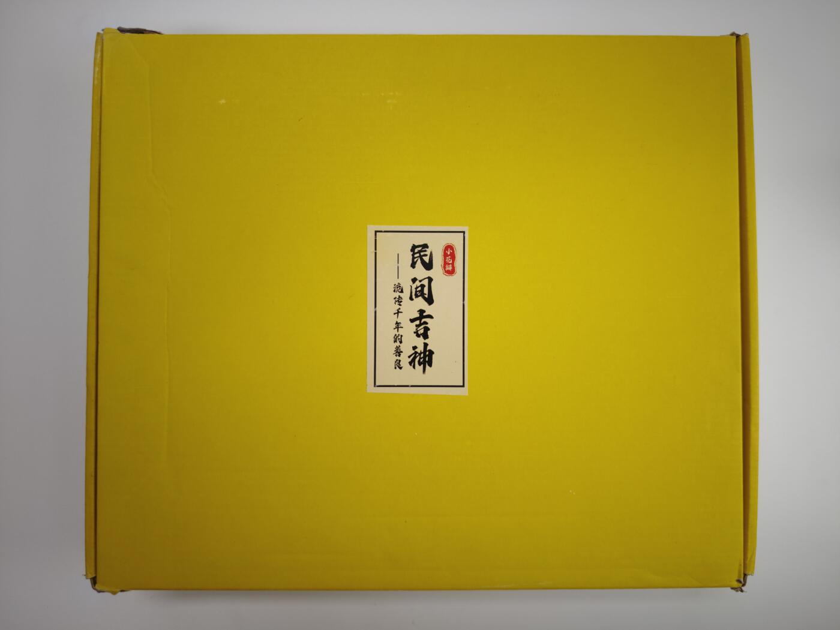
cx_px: 420
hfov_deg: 73.9
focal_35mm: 23
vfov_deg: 58.9
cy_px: 315
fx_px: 558
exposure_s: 1/100
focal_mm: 8.72
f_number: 1.63
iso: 125
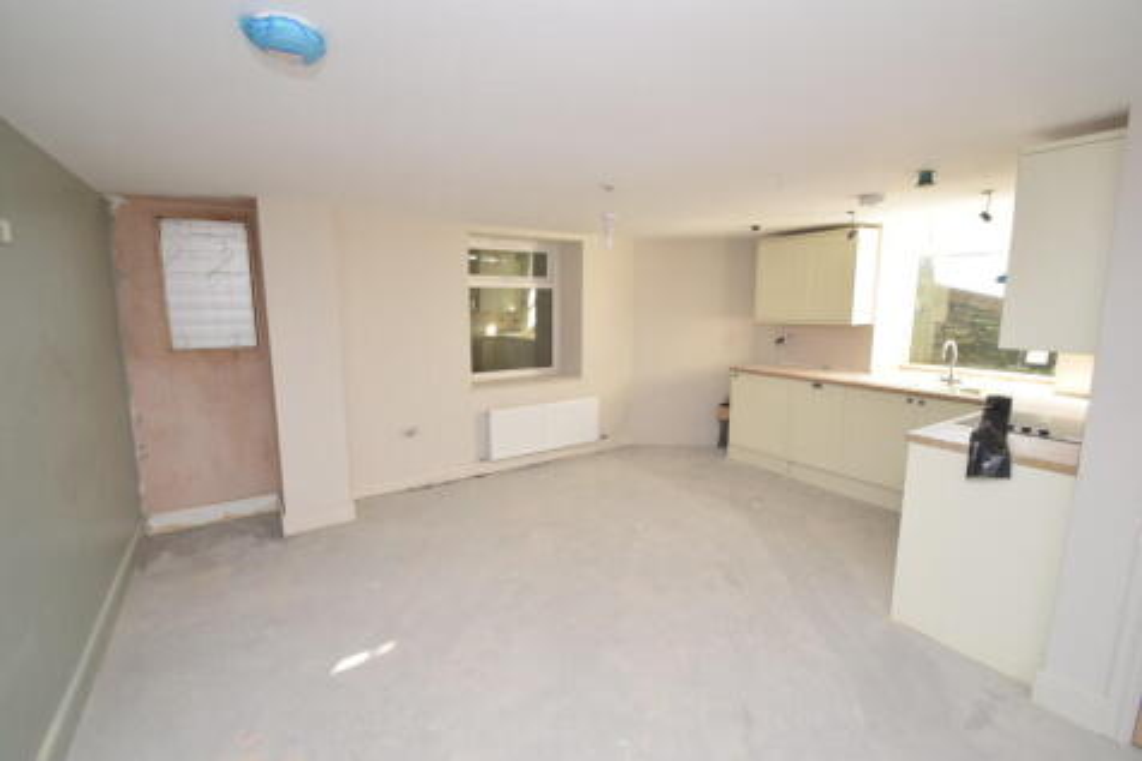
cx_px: 571
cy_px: 380
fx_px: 476
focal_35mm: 15
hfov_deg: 100.4
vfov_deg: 77.3
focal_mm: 10
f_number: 6.3
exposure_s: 1/60
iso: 800
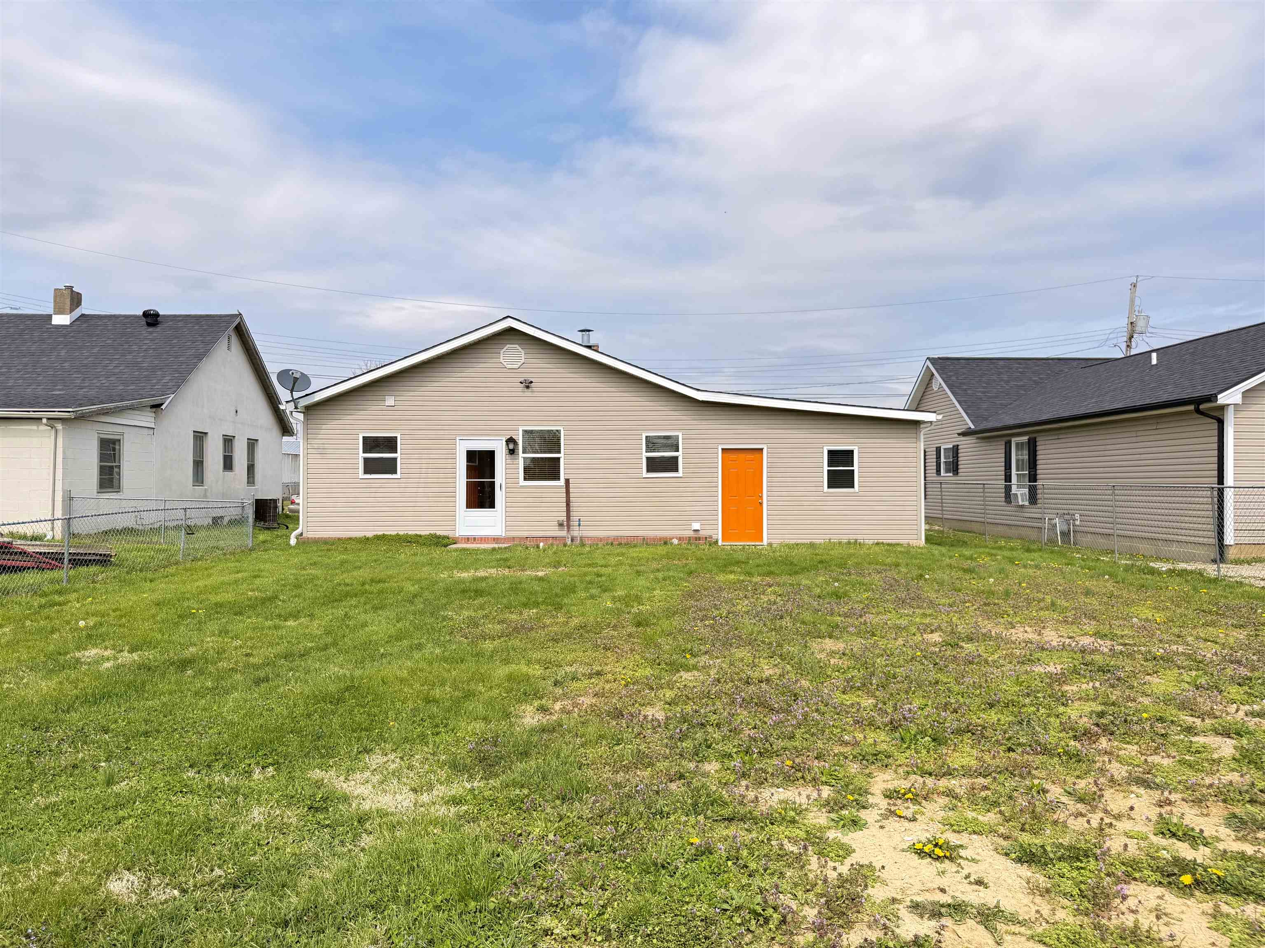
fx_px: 877
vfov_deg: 56.8
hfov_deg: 71.6
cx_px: 632
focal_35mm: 24
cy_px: 474
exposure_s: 1/3021
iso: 100
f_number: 1.78
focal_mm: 6.76
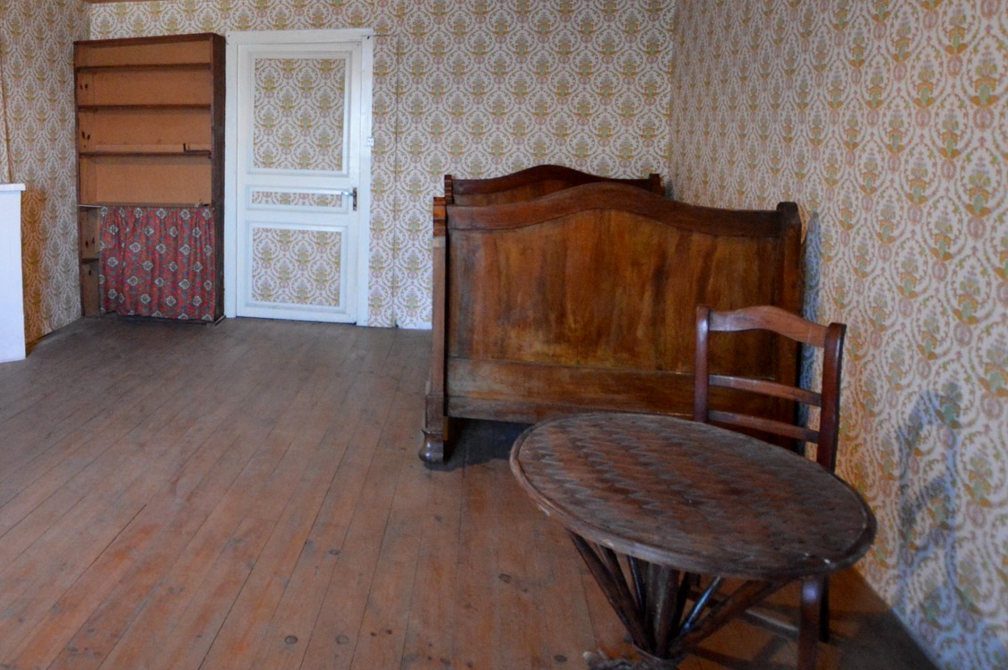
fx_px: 671
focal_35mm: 24
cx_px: 260
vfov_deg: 51.3
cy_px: 187
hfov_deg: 69.3
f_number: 3.5
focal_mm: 10
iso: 3200
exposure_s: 1/50
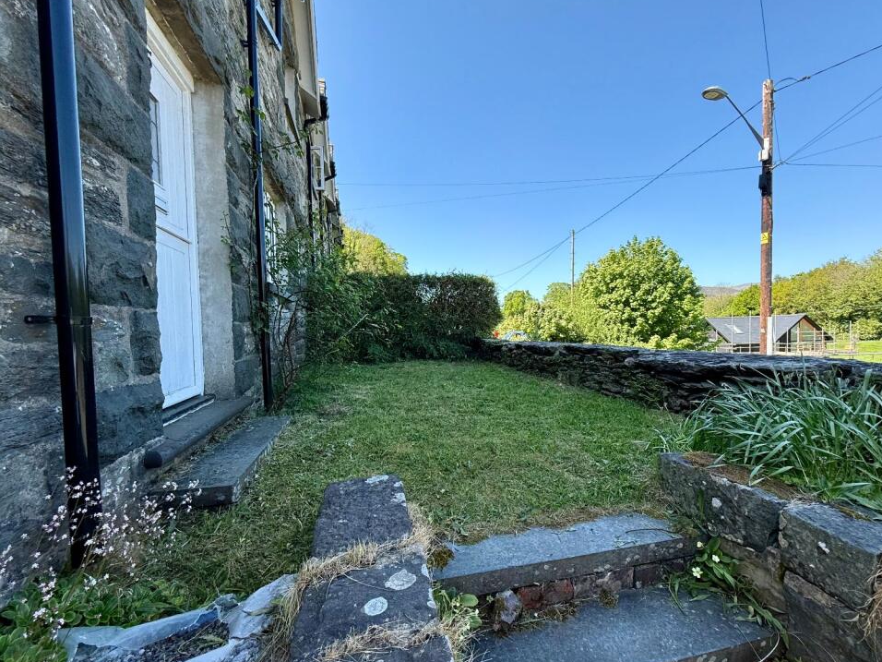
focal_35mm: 15
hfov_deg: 98.1
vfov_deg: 81.7
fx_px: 382
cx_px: 457
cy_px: 342
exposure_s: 1/631
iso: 64
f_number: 2.2
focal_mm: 2.22
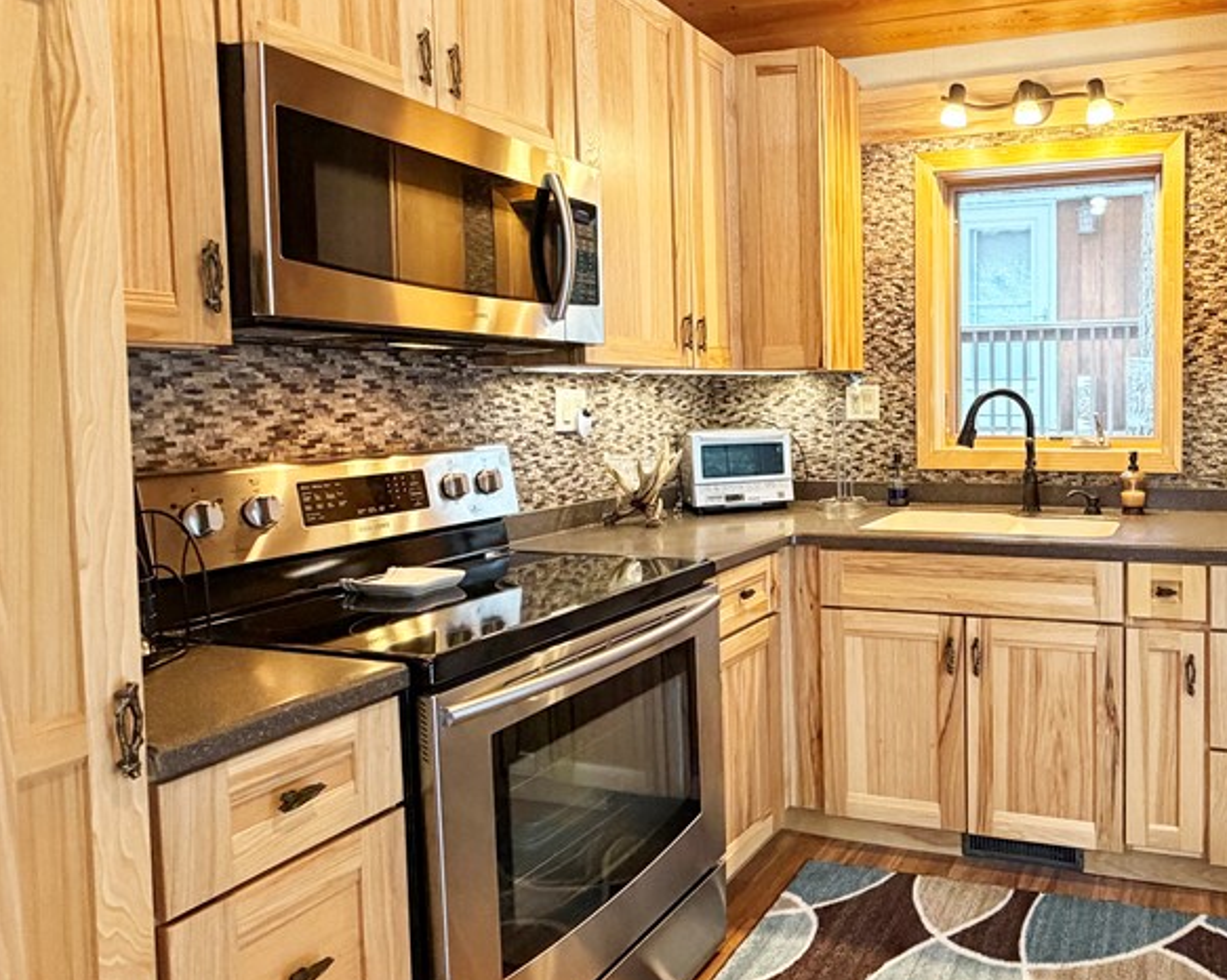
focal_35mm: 24
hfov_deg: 64.4
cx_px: 974
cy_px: 435
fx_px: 871
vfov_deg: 58.6
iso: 400
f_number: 2.2
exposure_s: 1/60
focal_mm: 2.22
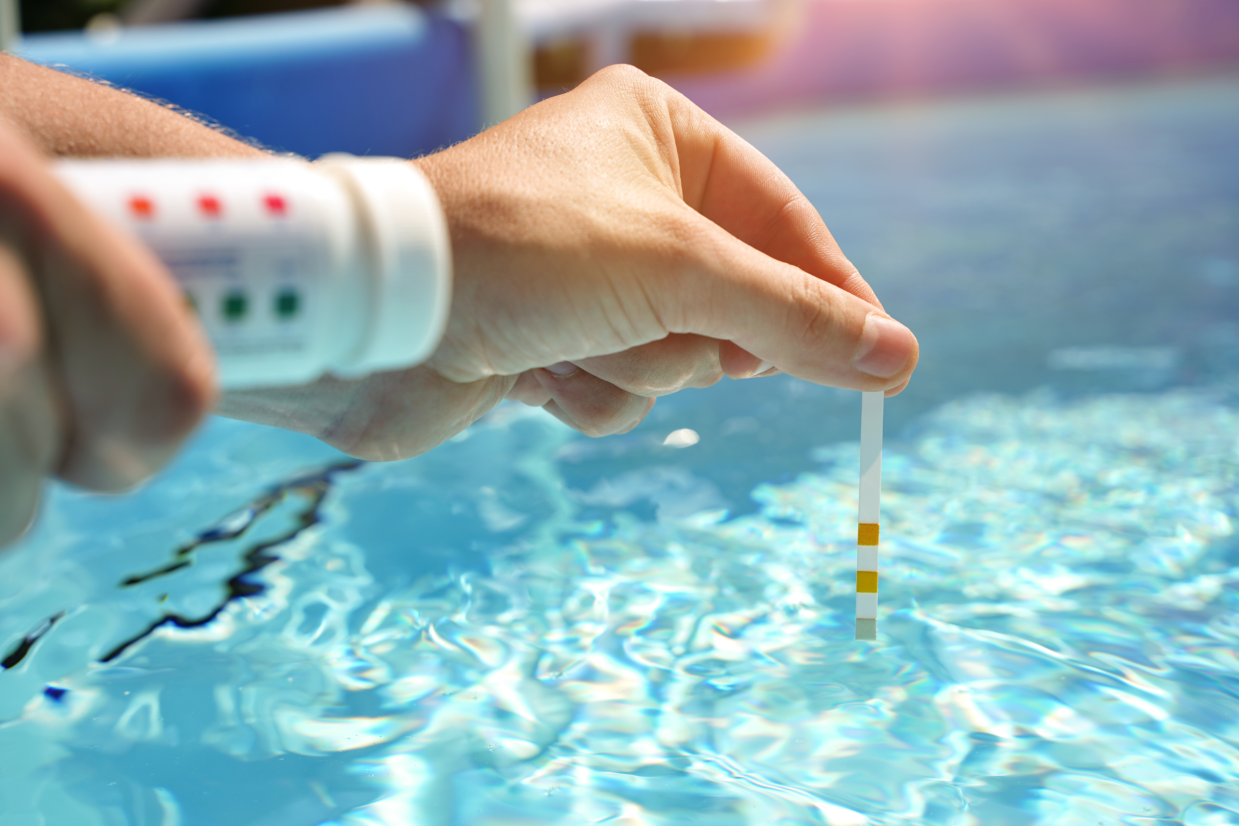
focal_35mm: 64
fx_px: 2202
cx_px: 620
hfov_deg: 31.4
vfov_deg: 21.2
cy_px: 413
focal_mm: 64
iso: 80
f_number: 6.3
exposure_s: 1/640
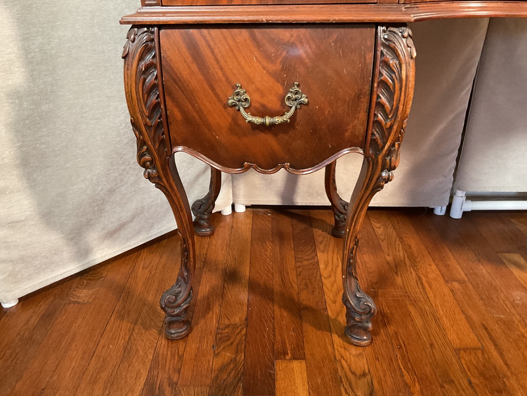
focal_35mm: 29
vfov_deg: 48.2
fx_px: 442
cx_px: 264
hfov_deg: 61.7
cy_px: 198
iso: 250
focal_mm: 3
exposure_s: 1/40
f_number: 1.8
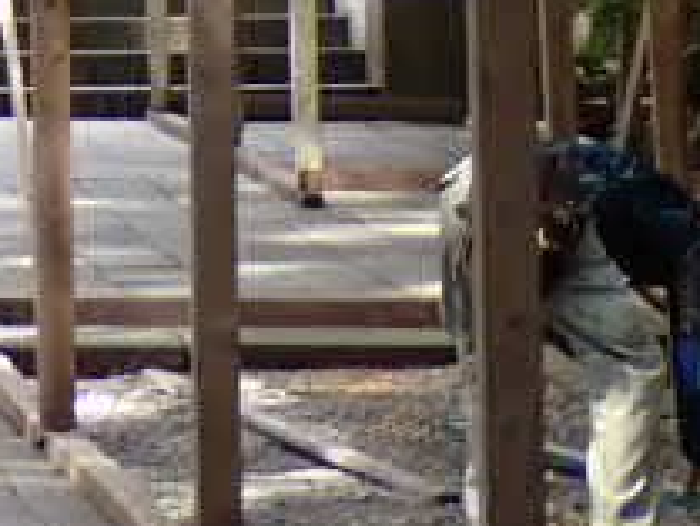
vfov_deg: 4.4
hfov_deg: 5.9
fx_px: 6697
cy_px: -442
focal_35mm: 331
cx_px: -519
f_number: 3.3
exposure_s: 1/100
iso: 200
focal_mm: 9.65
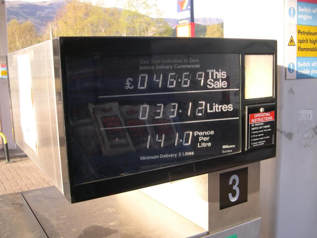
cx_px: 158
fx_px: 348
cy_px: 119
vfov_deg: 37.7
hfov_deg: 49.0
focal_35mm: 38
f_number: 2.8
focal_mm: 8
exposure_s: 1/121
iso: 100
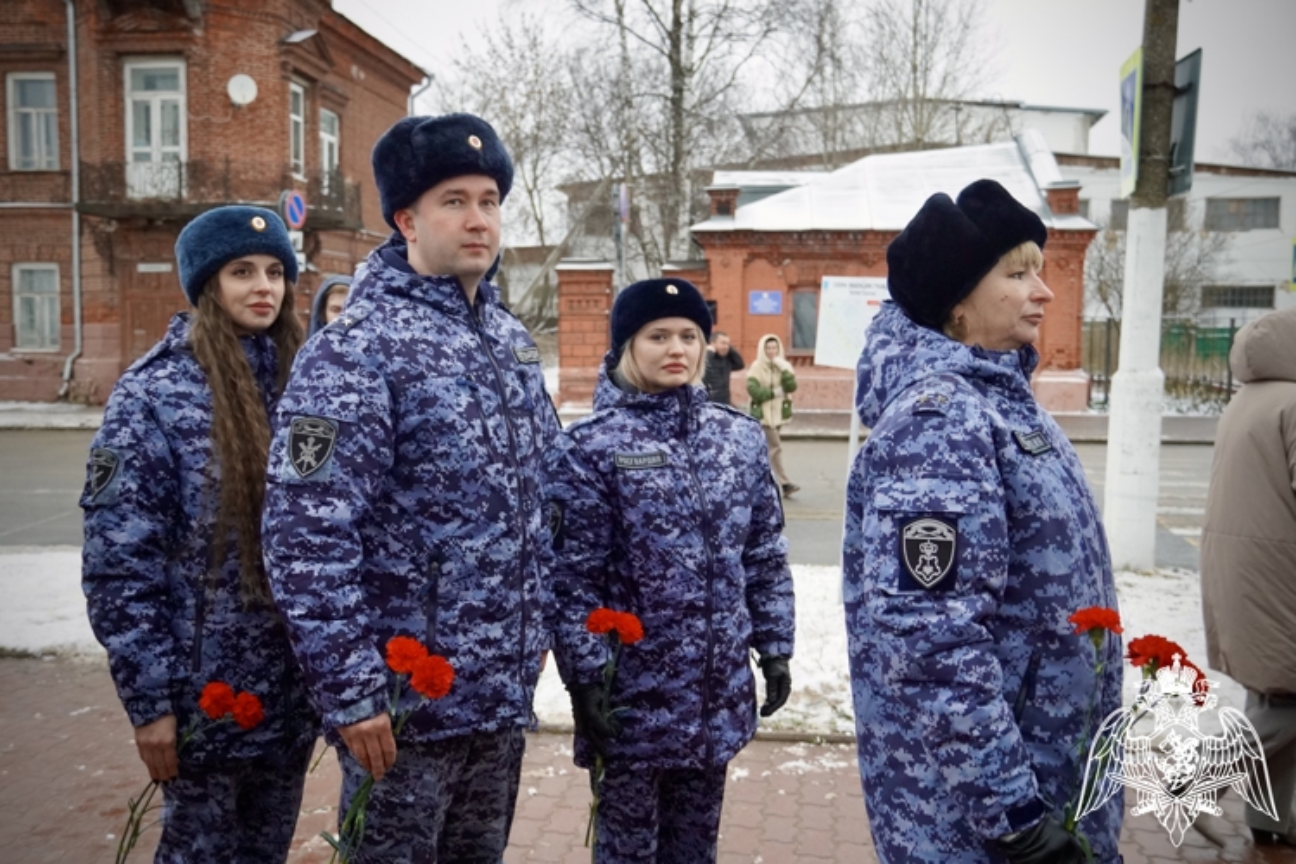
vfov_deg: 35.5
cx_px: 648
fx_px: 1350
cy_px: 432
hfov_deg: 51.3
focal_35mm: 38
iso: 2000
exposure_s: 1/160
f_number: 4
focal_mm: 25
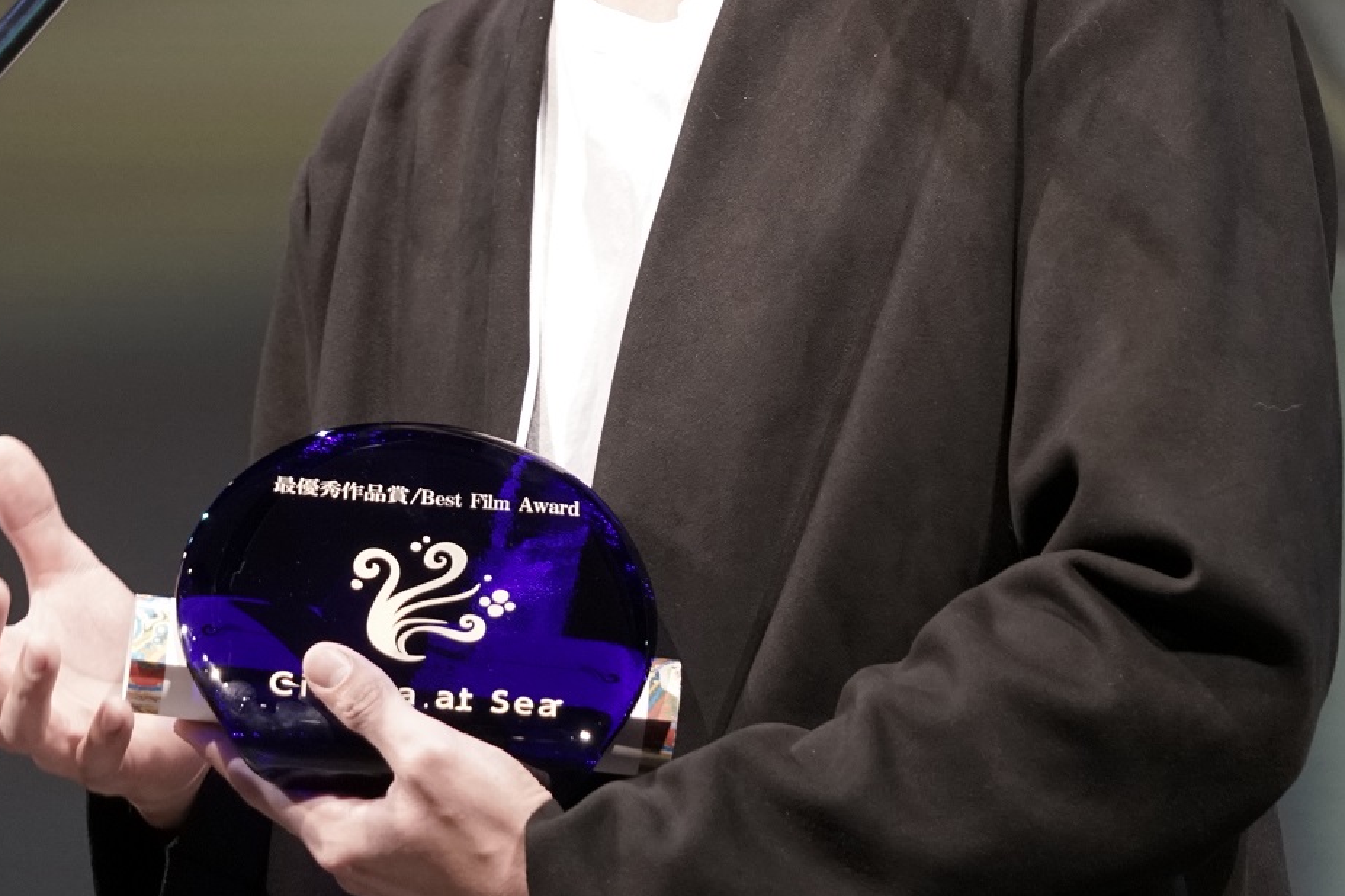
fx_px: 13111
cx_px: 423
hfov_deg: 5.9
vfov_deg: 3.9
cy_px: -4
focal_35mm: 351
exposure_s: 1/80
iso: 2000
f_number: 5
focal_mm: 130
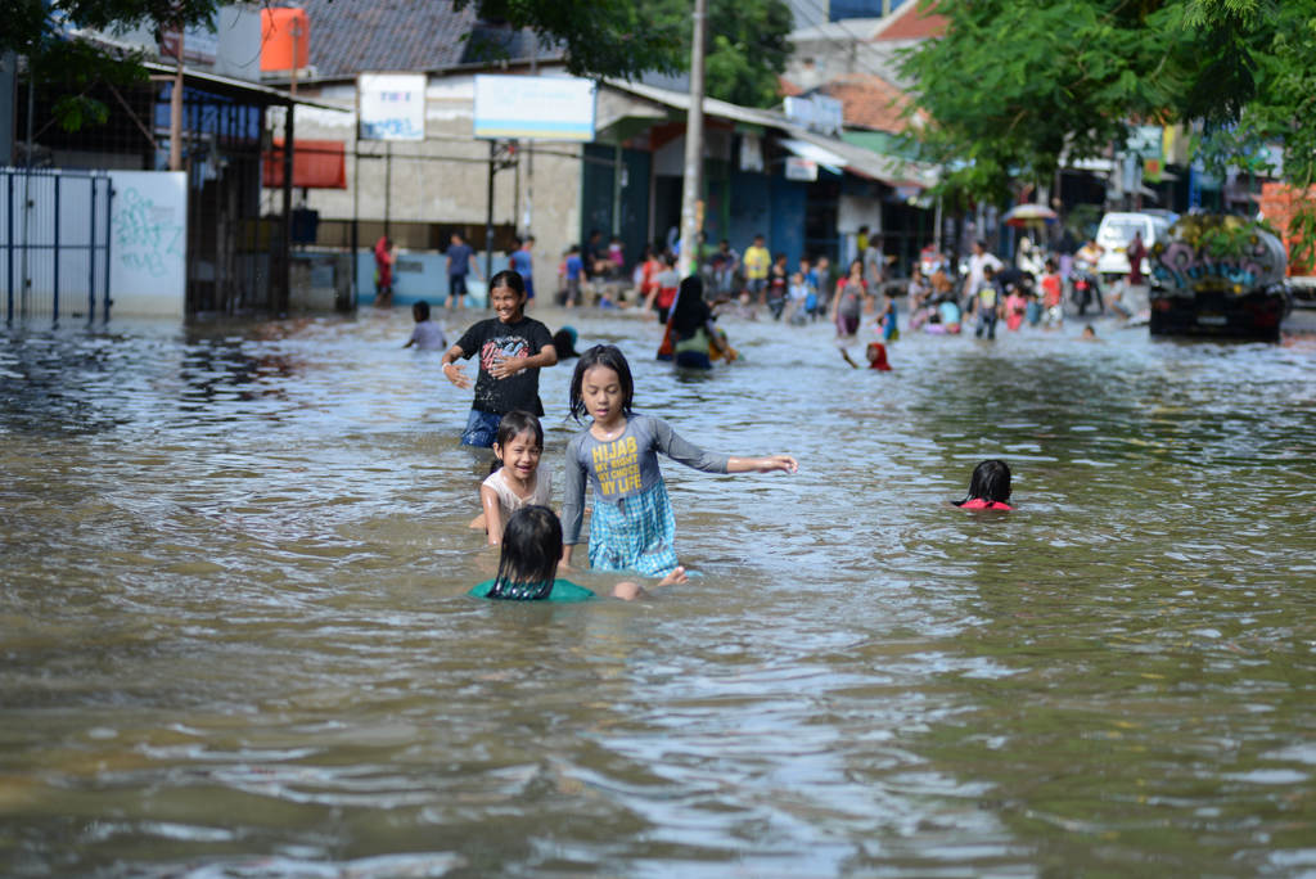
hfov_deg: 20.4
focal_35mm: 100
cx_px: 658
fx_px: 3657
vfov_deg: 13.7
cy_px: 440
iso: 100
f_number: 2.8
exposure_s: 1/1000
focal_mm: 100
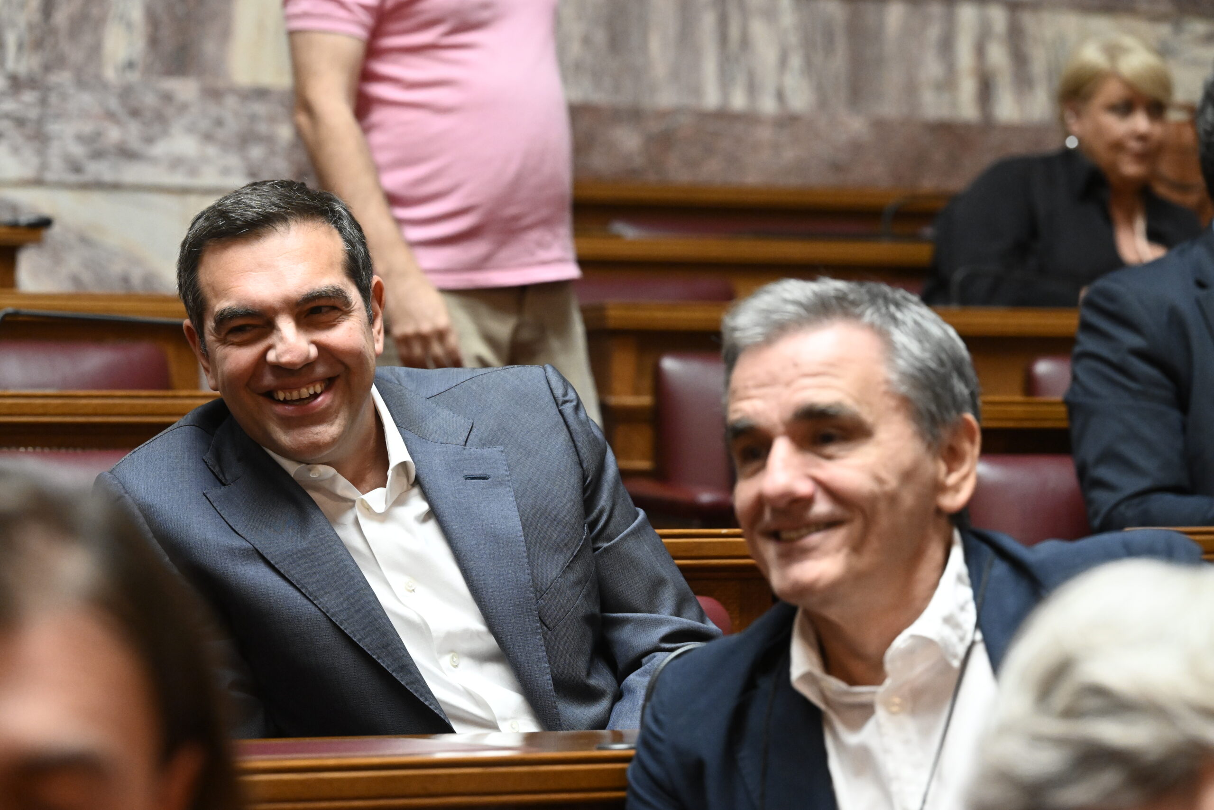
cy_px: 405
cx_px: 607
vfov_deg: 10.2
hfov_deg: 15.2
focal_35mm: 135
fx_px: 4552
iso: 6400
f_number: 5.6
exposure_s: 1/400
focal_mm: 135
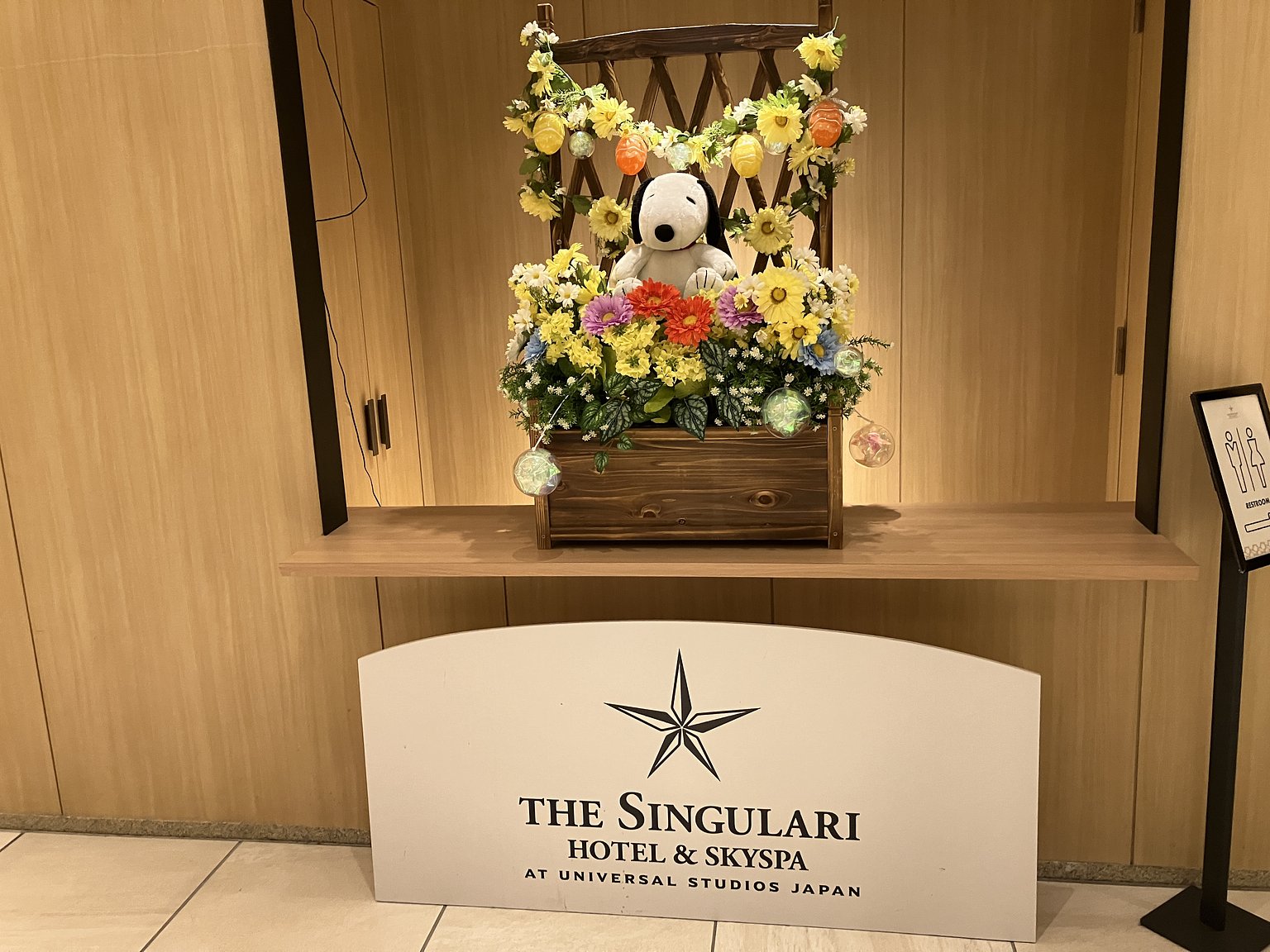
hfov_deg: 63.4
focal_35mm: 28
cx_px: 635
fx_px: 1027
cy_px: 476
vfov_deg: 49.7
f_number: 1.8
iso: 250
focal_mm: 3.99
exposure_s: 1/60
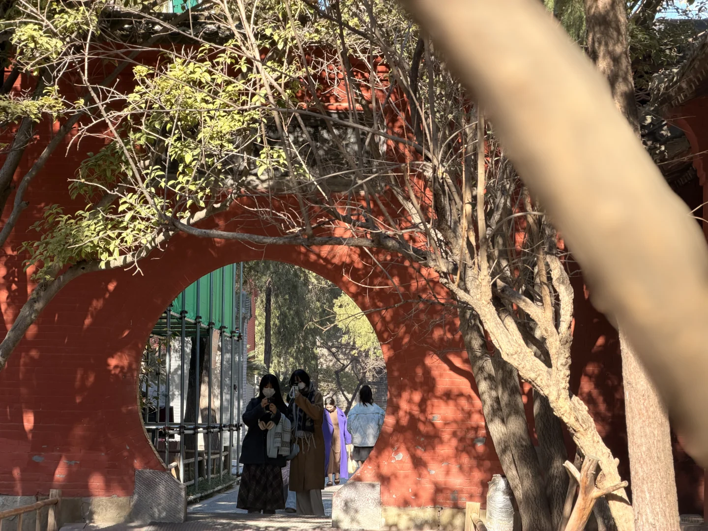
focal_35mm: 100
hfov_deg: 19.6
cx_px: 354
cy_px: 266
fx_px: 2045
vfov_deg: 14.8
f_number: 2.8
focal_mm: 16.89
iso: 40
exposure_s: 1/121
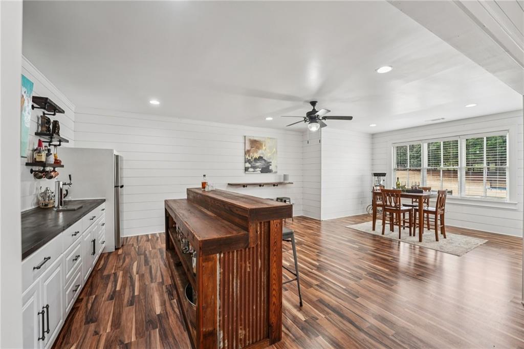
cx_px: 262
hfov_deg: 102.0
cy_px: 174
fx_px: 212
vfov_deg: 78.7
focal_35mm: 15
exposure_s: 1/10
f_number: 8
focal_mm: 14.6
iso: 320
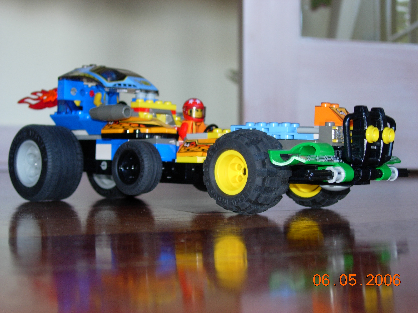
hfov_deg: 31.7
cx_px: 209
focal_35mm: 61
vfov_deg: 24.0
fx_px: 737
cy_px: 156
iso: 79
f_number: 3.5
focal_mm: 12.7
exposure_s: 1/12.3
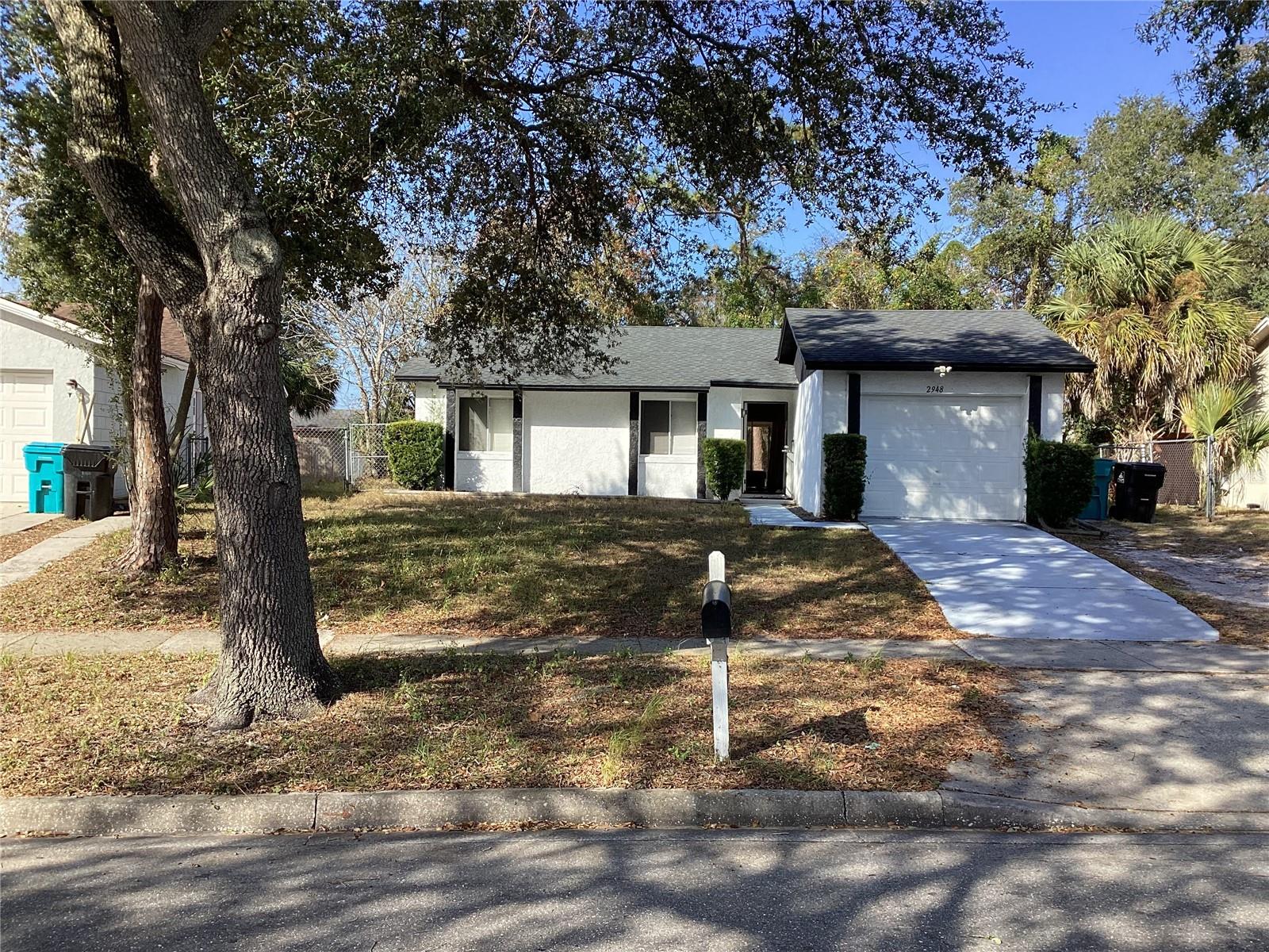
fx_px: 1136
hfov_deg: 58.4
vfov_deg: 45.4
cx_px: 634
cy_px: 476
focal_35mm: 31
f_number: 2.4
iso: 25
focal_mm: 3.3
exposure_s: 1/509
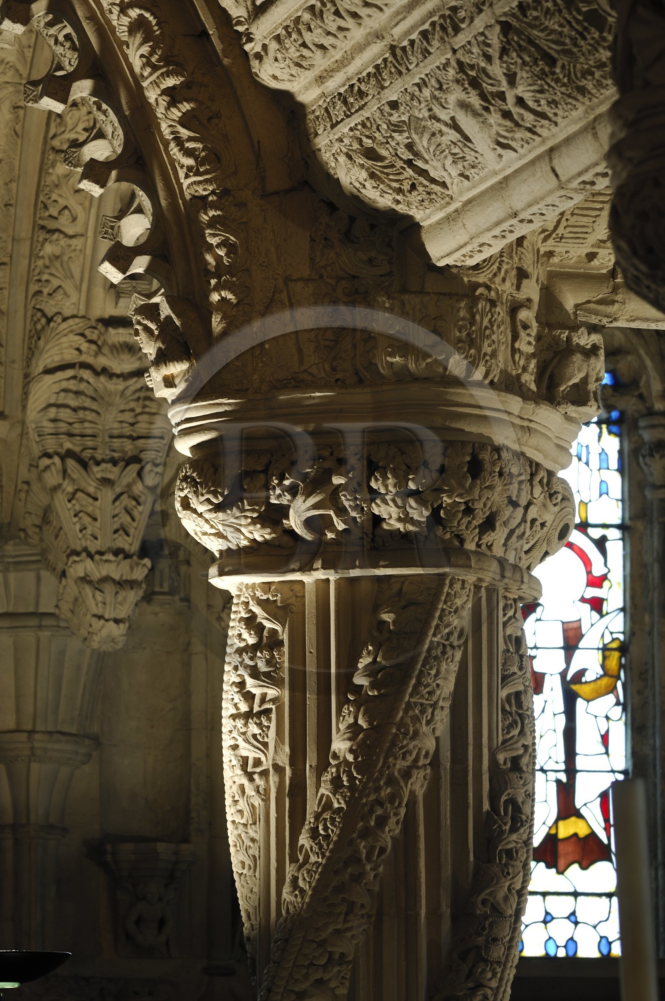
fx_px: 4583
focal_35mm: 165
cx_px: 332
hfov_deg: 8.3
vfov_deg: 12.5
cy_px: 500
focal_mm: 110
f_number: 5
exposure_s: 1/3.33
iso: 100
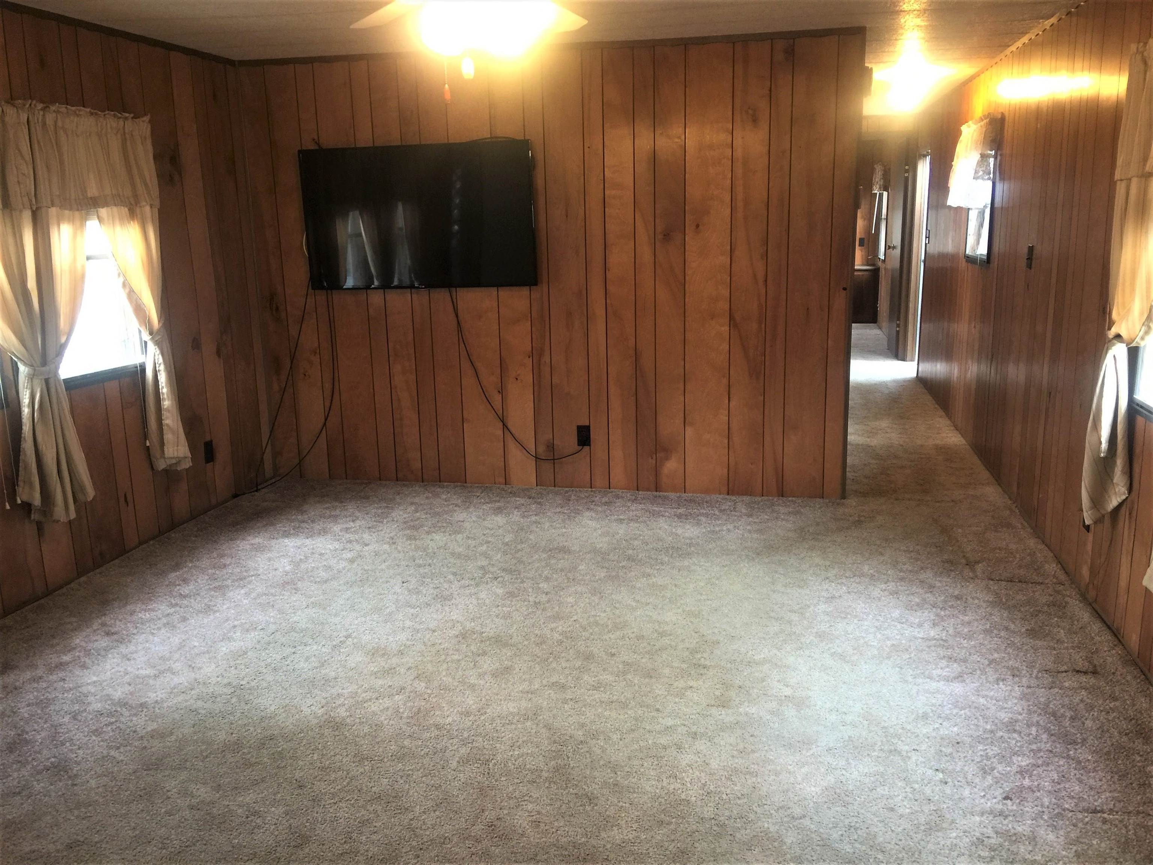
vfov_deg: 48.2
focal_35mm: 29
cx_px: 576
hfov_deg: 61.7
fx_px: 966
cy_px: 432
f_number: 2.2
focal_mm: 4.15
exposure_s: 1/15
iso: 64
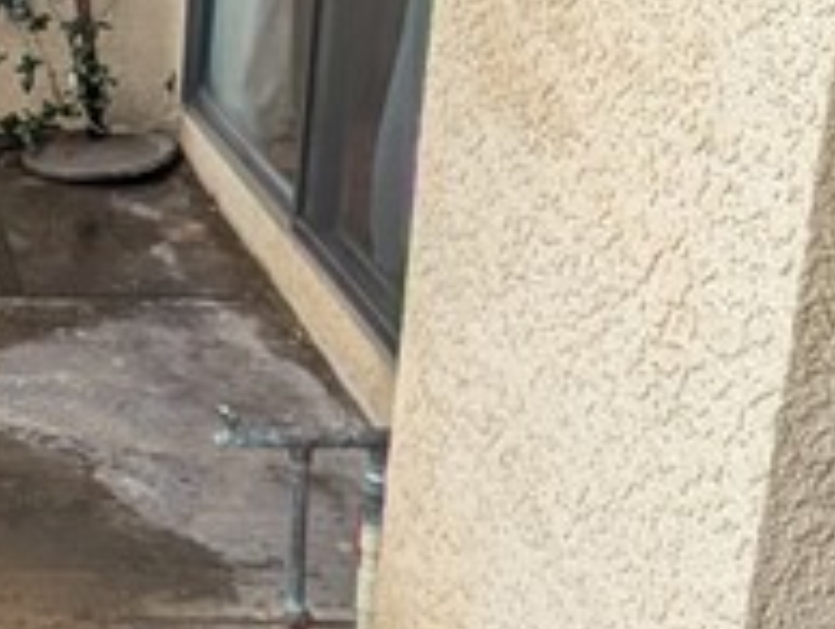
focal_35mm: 63
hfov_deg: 25.5
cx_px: -308
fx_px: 1522
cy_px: 172
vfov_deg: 23.1
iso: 53
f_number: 1.7
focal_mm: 2.02
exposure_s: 1/2660
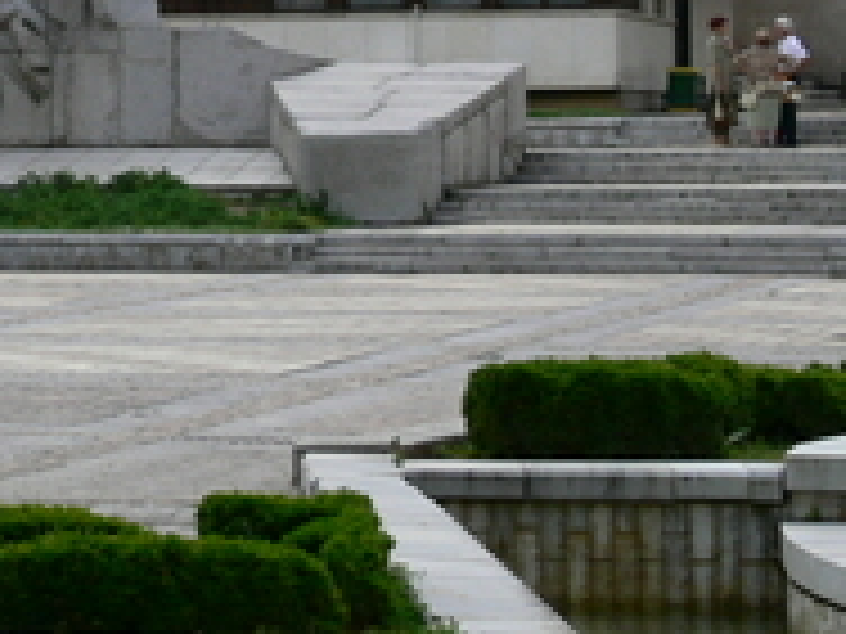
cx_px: -459
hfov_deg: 11.1
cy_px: -22
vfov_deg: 8.7
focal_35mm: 170
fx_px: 4155
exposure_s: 1/160
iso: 80
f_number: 5.6
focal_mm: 9.9
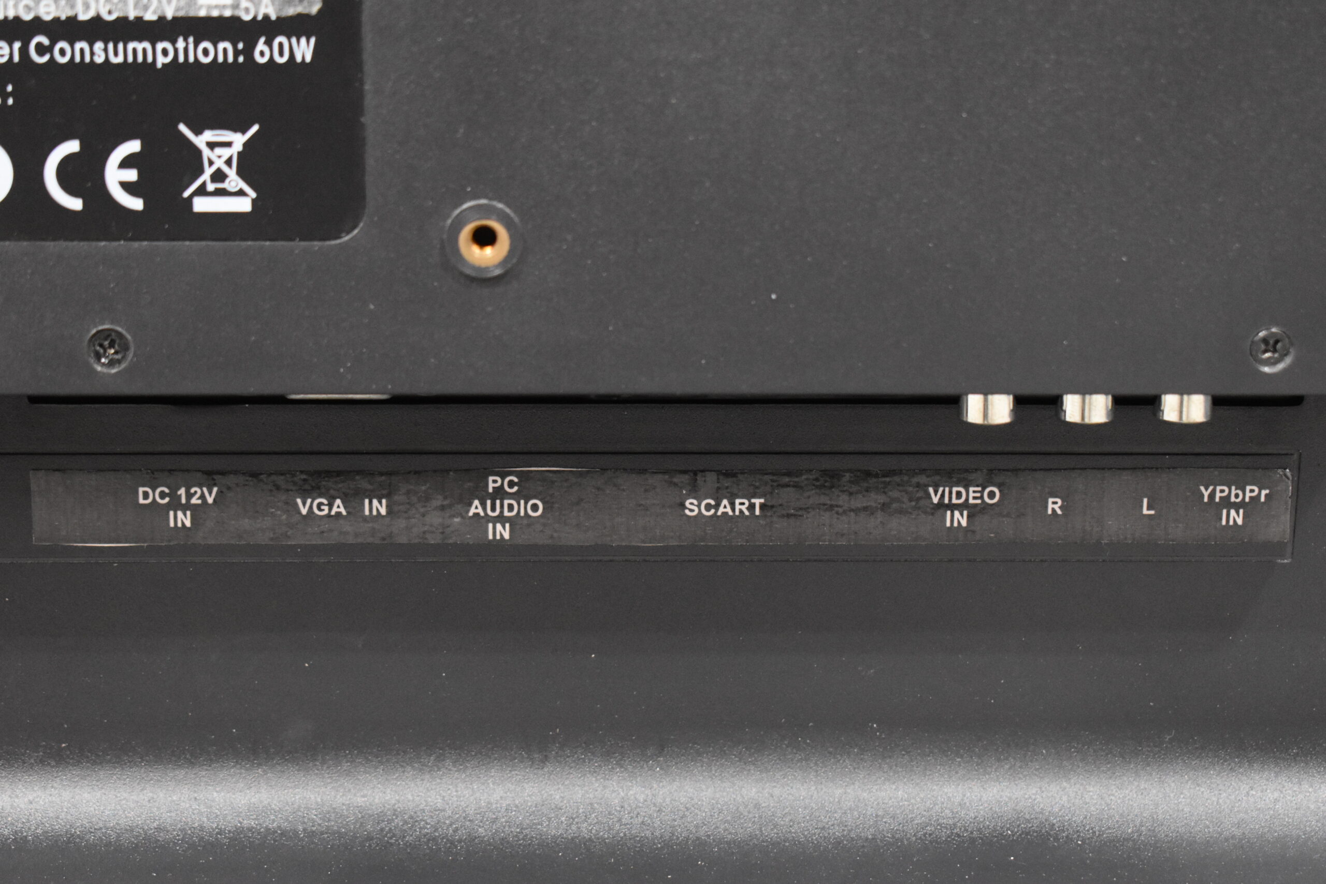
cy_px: 442
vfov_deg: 18.9
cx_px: 663
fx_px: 2652
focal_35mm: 72
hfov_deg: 28.1
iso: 3600
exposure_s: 1/125
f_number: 5.3
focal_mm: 48
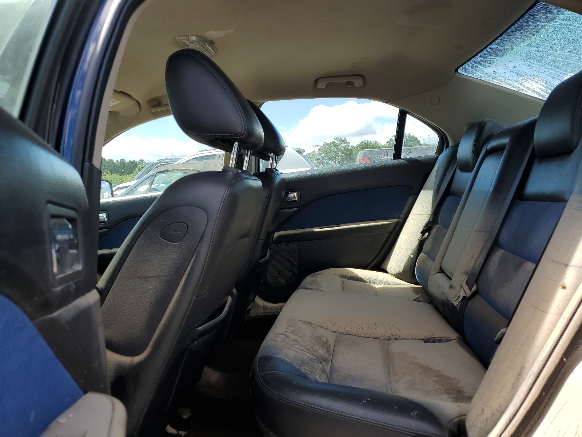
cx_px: 291
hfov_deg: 67.3
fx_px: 437
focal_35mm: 26
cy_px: 218
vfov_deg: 53.1
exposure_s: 1/1111
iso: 50
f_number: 1.5
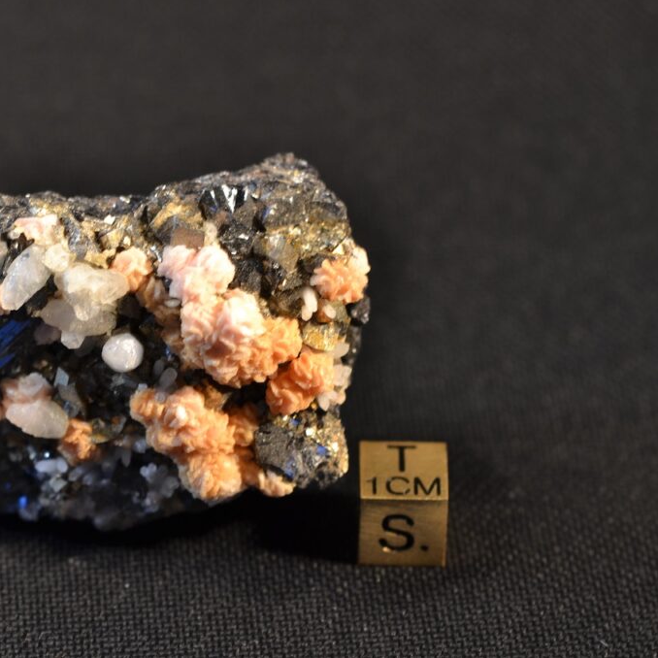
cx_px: 170
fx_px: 3519
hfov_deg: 10.7
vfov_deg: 10.7
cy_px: 328
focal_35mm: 164
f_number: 6.3
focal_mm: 85
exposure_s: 1/4
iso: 100
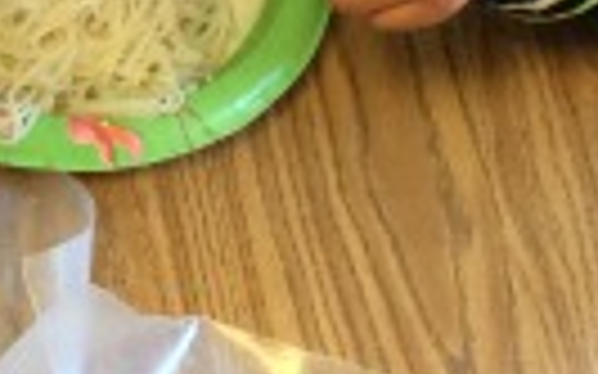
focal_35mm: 139
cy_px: -446
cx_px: 301
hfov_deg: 15.0
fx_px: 2264
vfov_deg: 8.7
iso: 80
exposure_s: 1/30
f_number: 2.2
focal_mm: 4.15
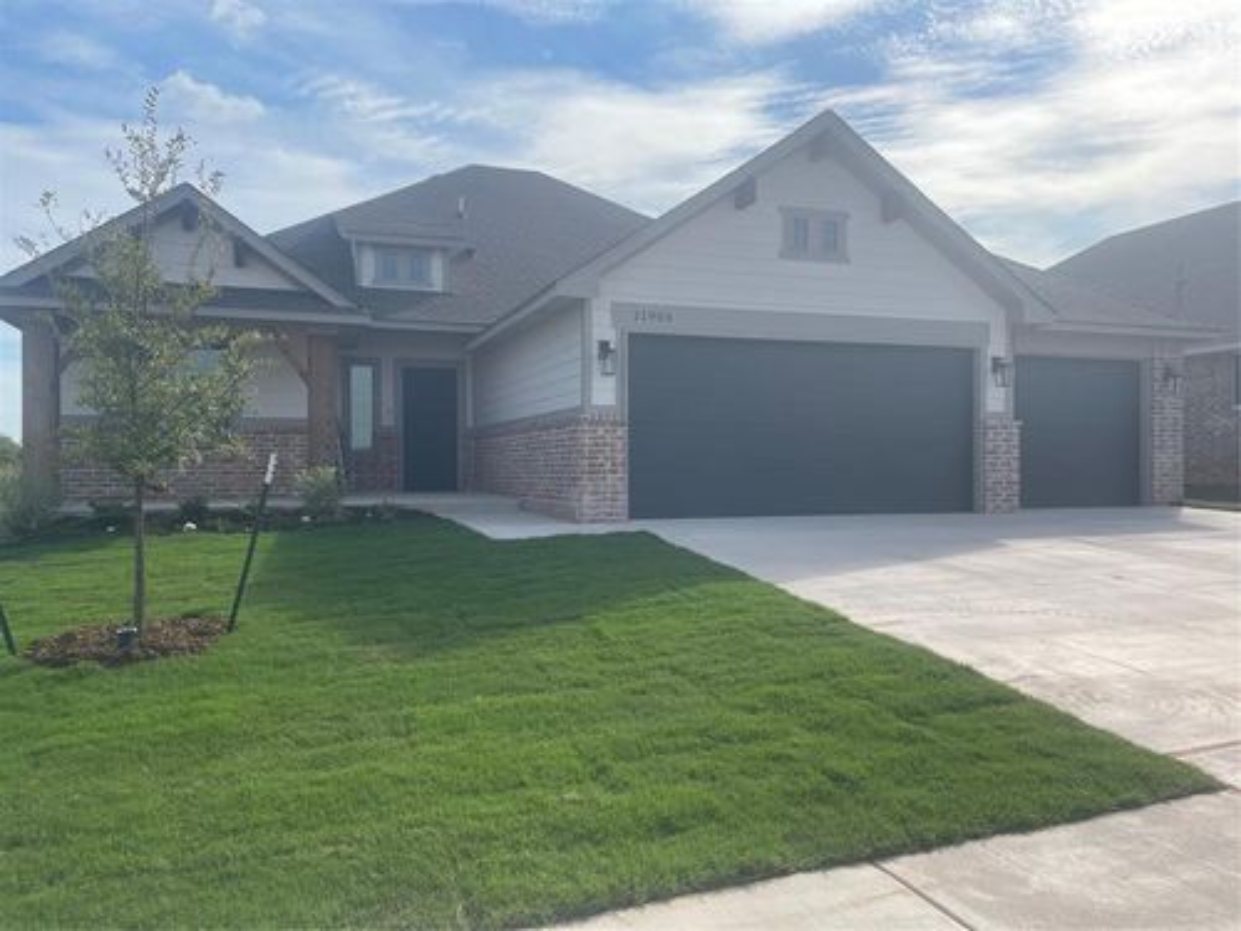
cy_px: 466
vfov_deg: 54.9
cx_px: 620
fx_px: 896
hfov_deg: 69.4
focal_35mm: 25
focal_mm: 5.1
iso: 32
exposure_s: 1/3559
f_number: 1.6
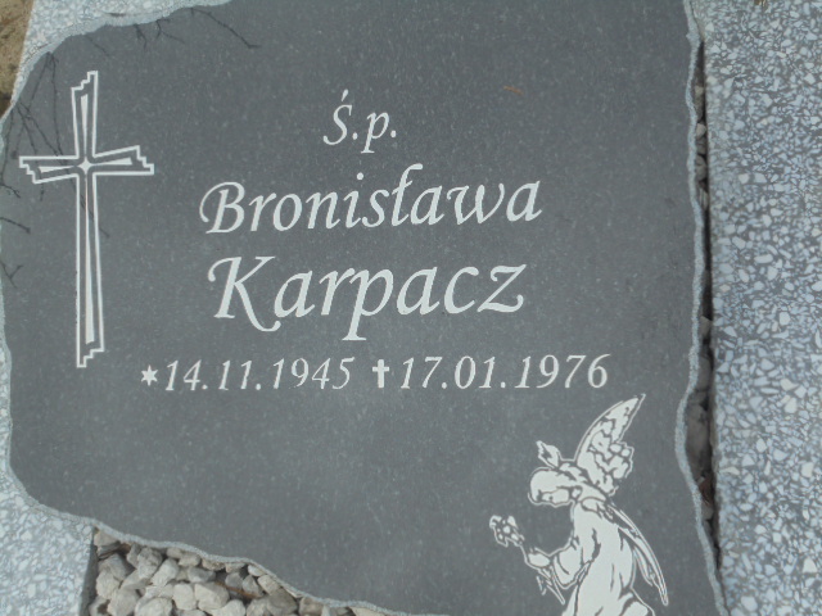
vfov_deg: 29.7
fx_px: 1164
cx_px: 411
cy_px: 308
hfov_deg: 38.9
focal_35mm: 49
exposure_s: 1/500
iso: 100
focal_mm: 8.9
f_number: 4.8
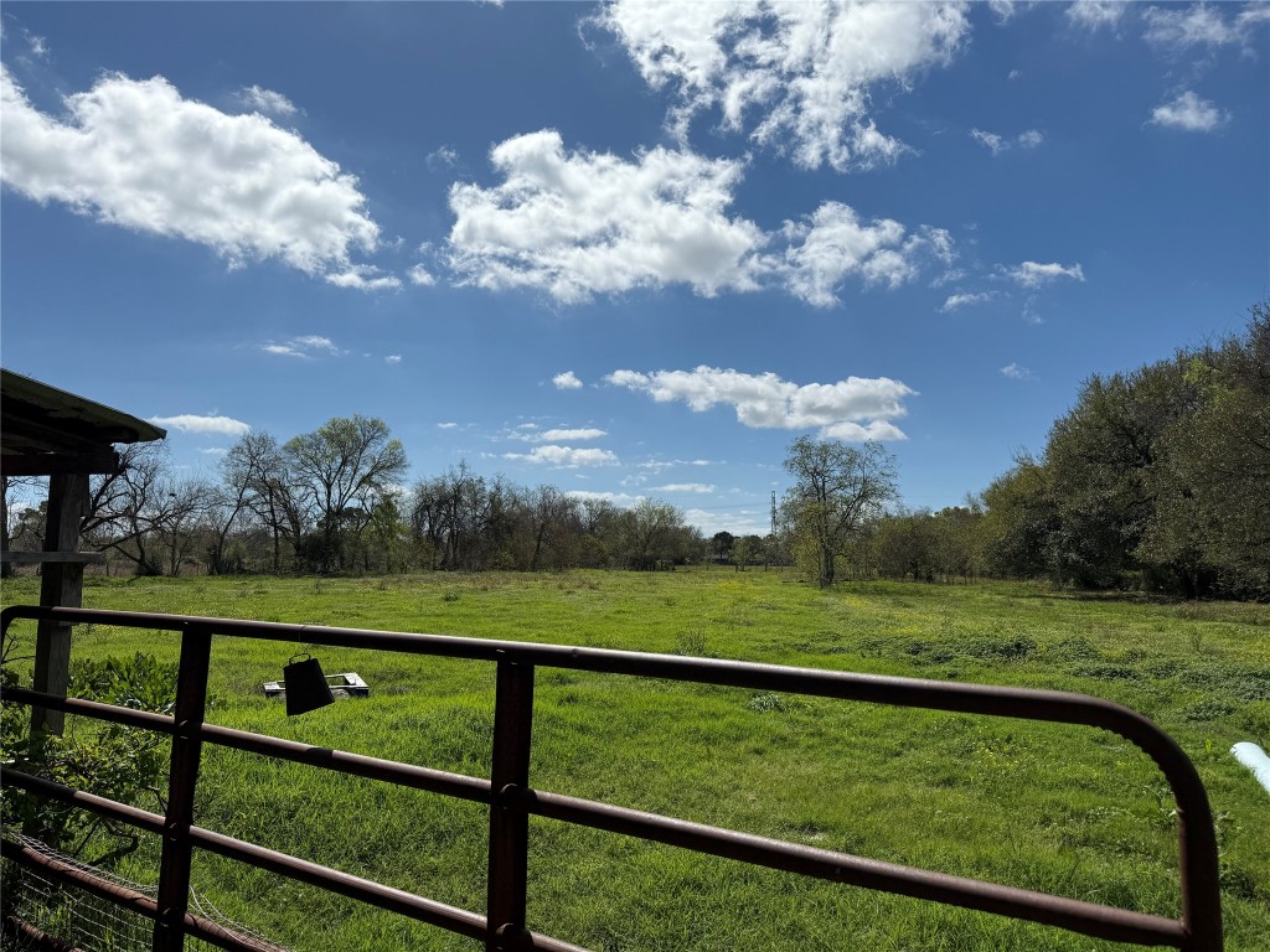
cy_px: 476
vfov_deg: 56.8
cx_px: 635
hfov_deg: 71.6
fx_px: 881
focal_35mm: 24
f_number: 1.78
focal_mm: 6.76
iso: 80
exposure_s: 1/14286
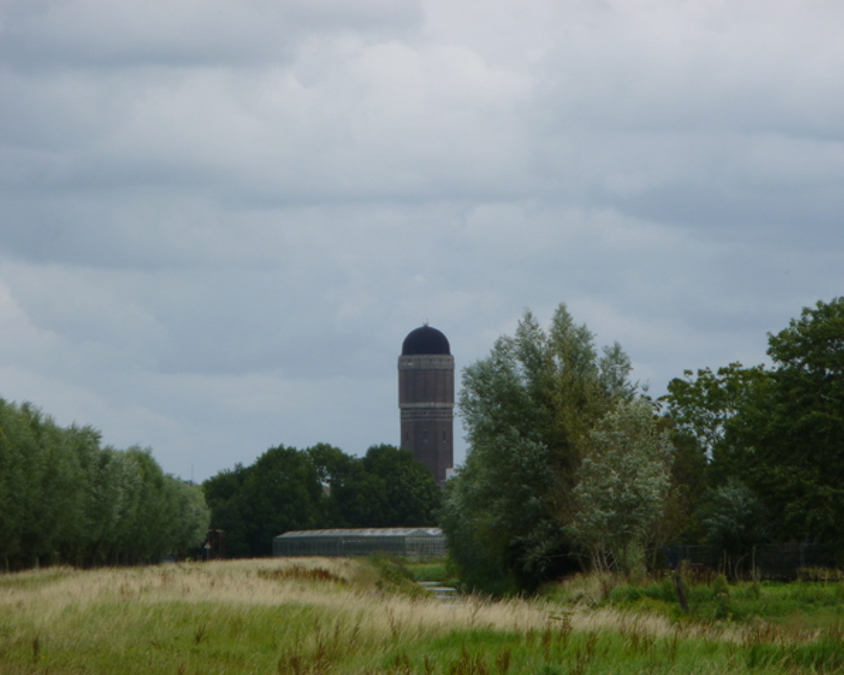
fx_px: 6546
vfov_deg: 5.9
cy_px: 337
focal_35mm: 262
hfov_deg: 7.4
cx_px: 439
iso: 100
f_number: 5.9
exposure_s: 1/400
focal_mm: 45
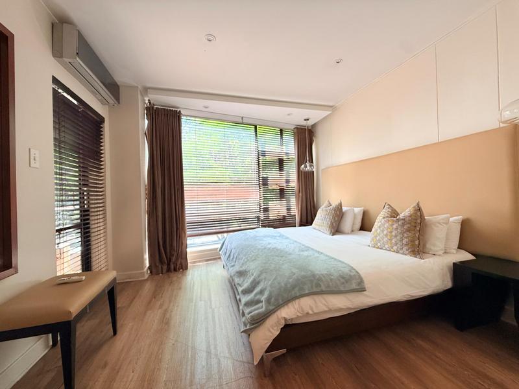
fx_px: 210
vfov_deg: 85.7
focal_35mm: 14
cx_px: 260
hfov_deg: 102.1
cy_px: 194
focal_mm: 2.22
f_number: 2.2
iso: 100
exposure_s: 1/99
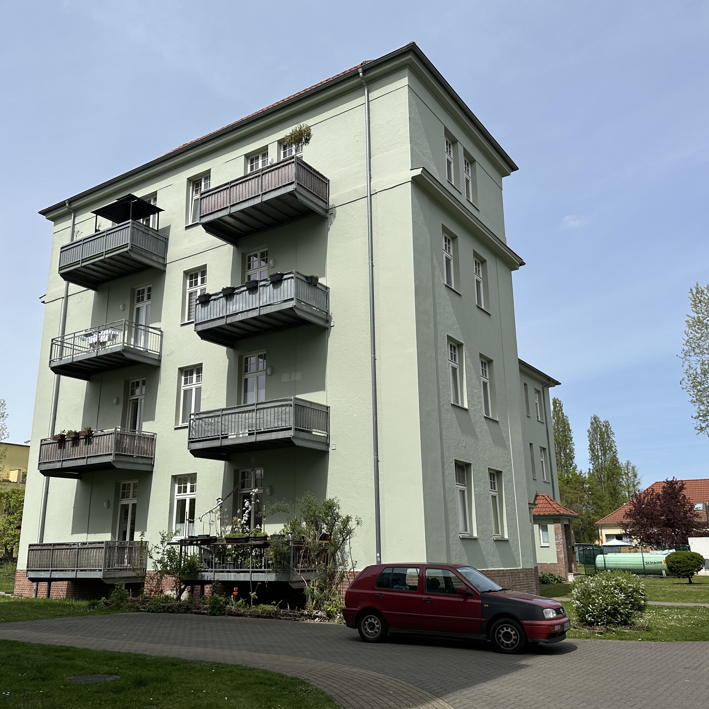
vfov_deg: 54.0
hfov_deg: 54.0
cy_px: 351
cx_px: 333
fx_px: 695
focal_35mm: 30
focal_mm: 6.86
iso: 80
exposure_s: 1/6623
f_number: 1.78
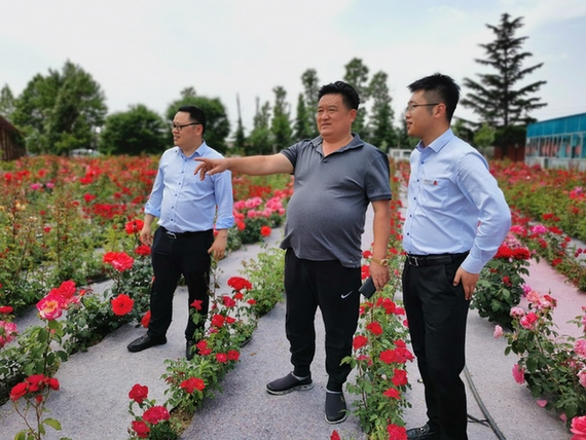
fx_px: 457
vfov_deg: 51.4
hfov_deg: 65.3
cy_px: 220
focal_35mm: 27
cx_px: 293
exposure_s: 1/2538
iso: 50
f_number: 1.6
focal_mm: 5.56
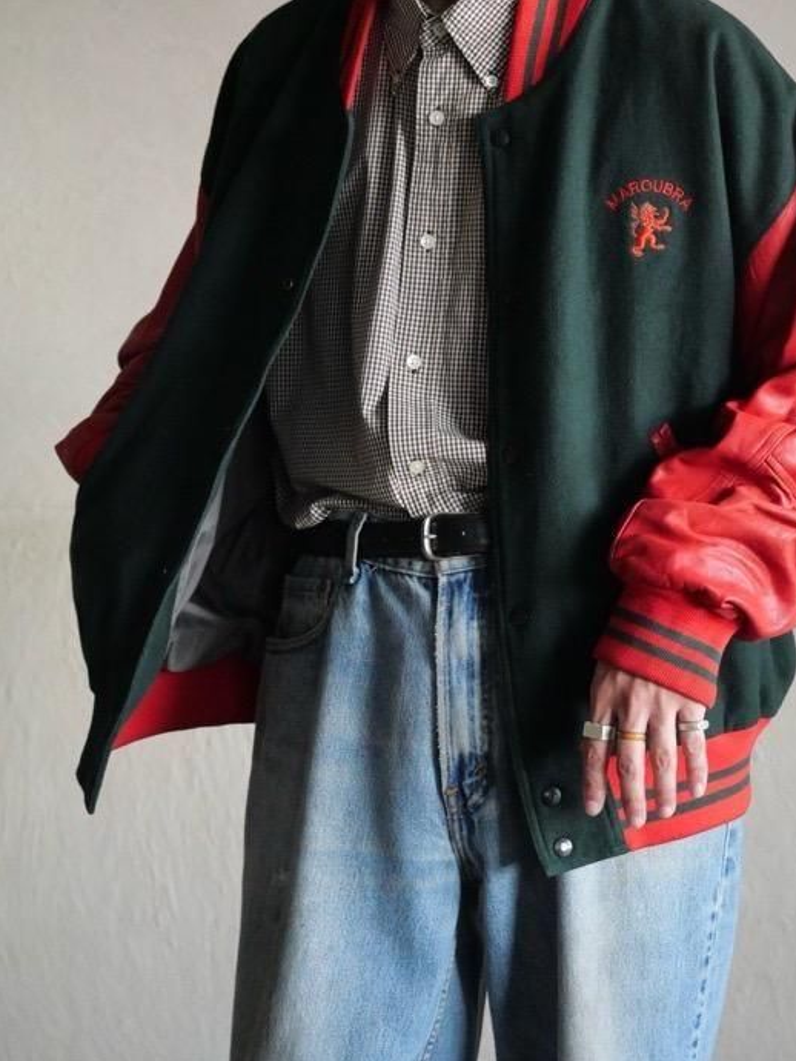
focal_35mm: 89
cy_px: 430
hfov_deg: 16.6
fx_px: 2727
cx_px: 487
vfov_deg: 22.0
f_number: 3.9
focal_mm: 36
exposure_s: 1/60
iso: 3200
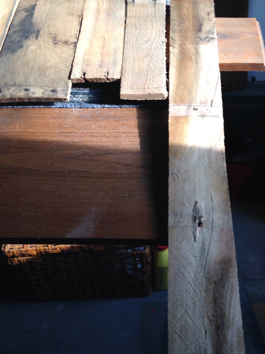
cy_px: 180
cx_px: 165
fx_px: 439
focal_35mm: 43
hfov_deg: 33.4
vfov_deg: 43.8
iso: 50
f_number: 2.4
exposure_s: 1/120
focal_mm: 4.12
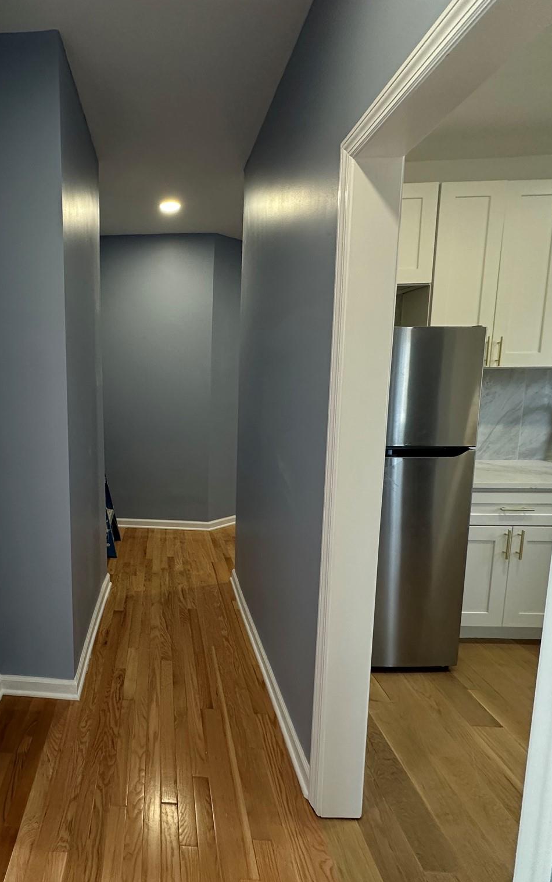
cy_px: 442
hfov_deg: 56.0
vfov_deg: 85.1
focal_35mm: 20
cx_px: 123
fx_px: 481
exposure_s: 1/120
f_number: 2.2
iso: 250
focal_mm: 2.22
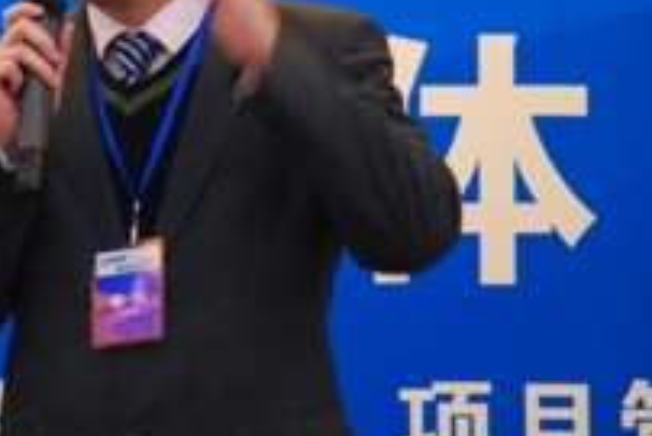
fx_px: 9970
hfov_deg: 3.7
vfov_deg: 2.5
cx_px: 100
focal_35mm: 550
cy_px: 32
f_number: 5.3
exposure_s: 1/15
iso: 800
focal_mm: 165
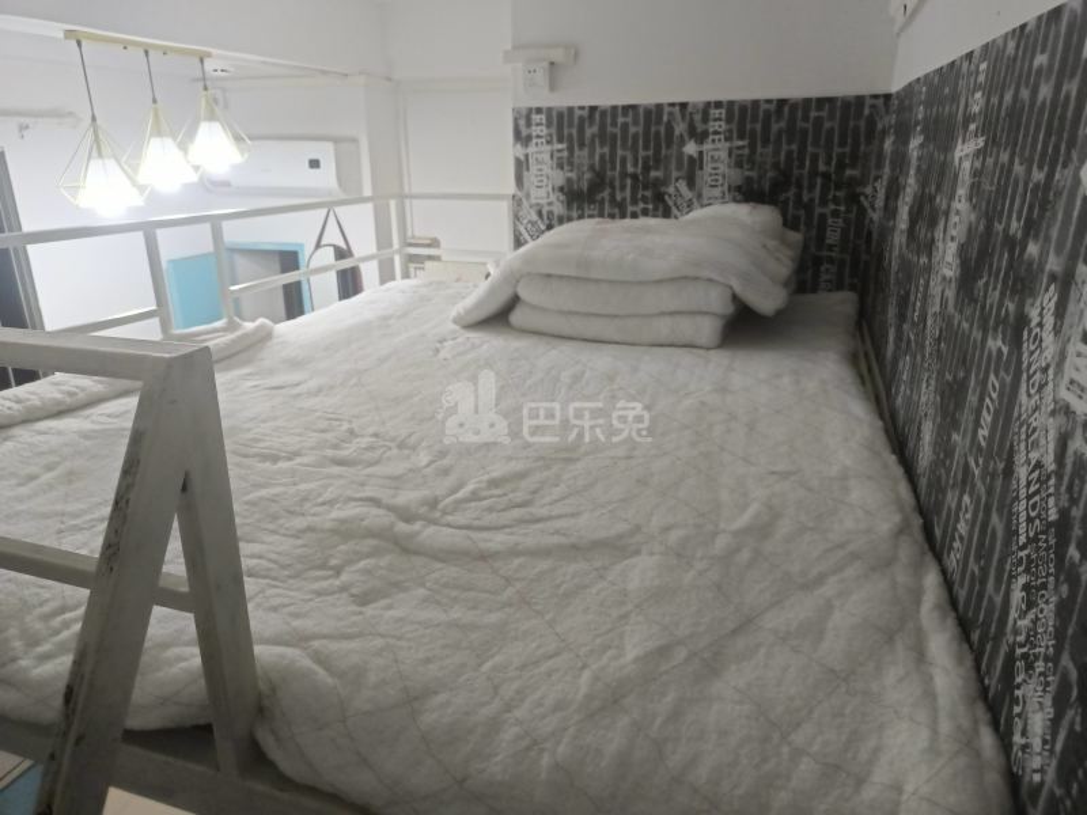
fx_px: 722
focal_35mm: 23
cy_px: 408
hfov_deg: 73.9
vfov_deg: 58.9
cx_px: 544
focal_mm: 5.59
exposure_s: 1/50
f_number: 1.88
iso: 721
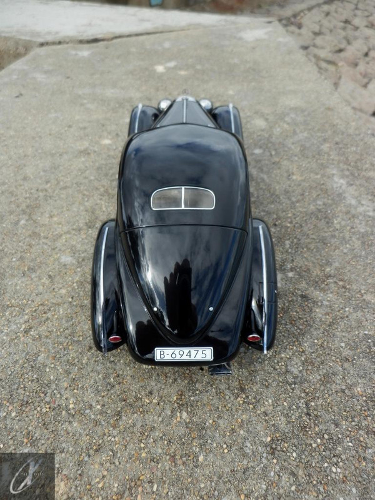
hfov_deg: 56.8
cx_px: 188
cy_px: 250
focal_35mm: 24
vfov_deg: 71.6
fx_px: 347
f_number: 3
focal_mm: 4.2
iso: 80
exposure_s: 1/500
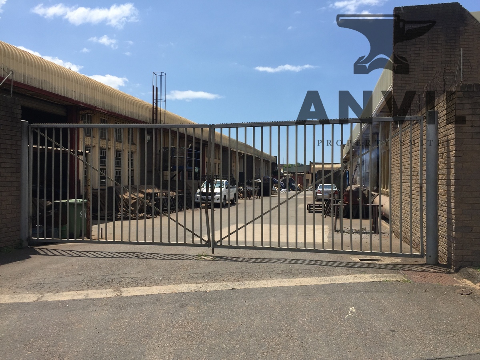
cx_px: 240
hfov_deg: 61.7
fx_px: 402
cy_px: 180
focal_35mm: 29
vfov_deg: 48.2
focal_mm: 4.15
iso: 32
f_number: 2.2
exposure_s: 1/2825
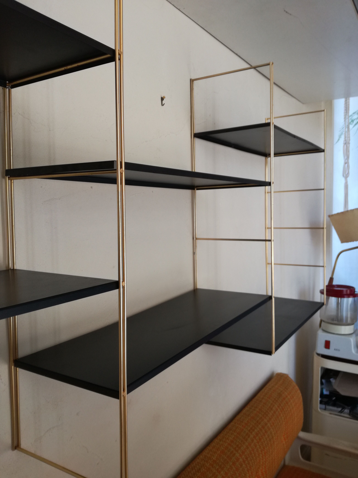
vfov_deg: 65.3
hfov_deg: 51.4
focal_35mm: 27
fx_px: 372
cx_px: 179
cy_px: 239
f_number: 2
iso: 80
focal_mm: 3.79
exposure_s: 1/50
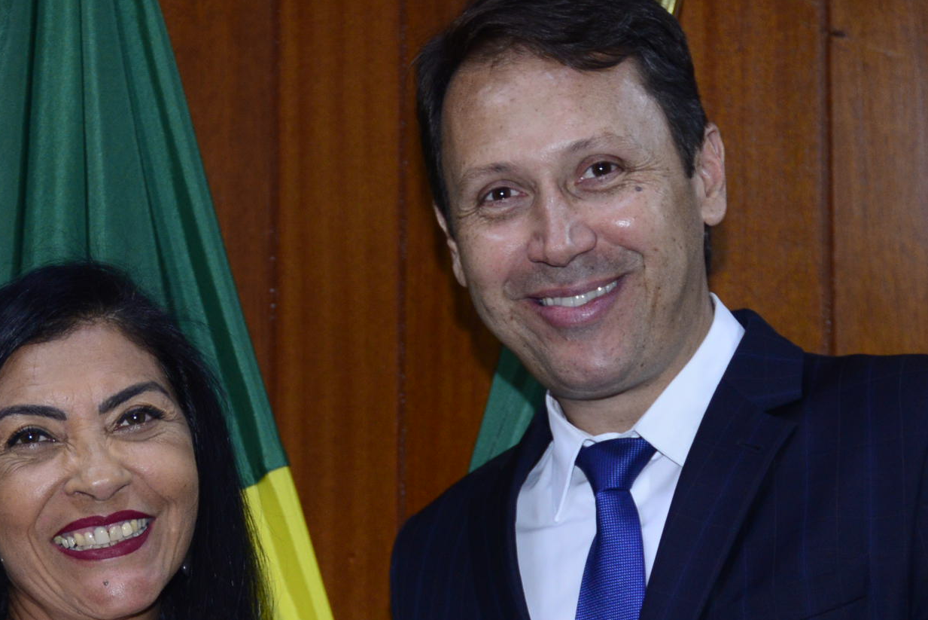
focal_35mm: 161
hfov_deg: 12.7
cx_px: 137
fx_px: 4151
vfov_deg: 8.5
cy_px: 634
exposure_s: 1/80
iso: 1600
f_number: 5.6
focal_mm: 66
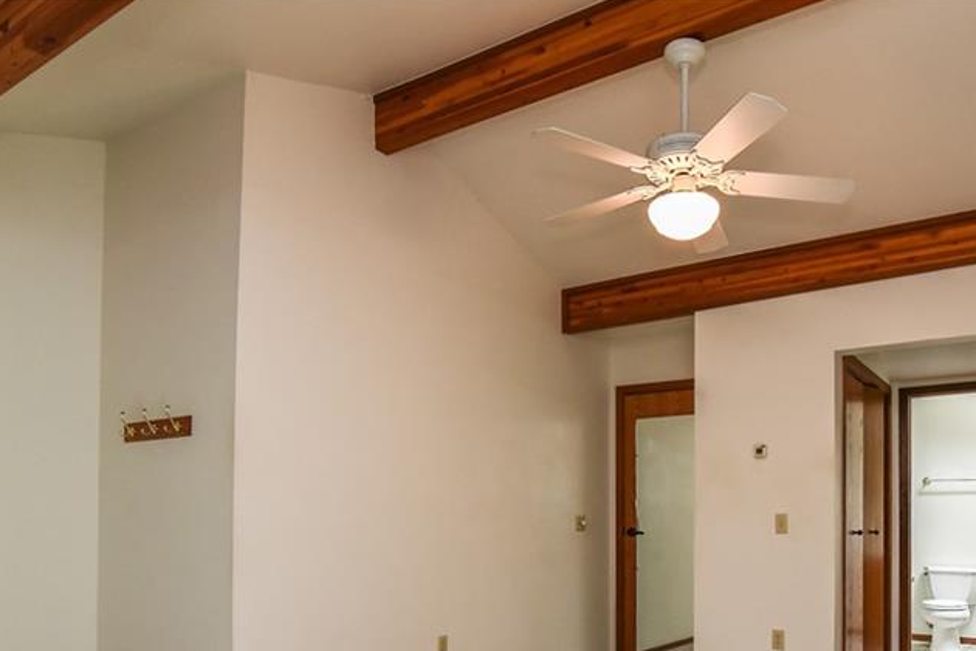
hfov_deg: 68.2
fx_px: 705
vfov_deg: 46.8
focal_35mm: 26
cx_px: 617
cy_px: 523
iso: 1250
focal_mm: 16
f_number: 8
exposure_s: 1/60
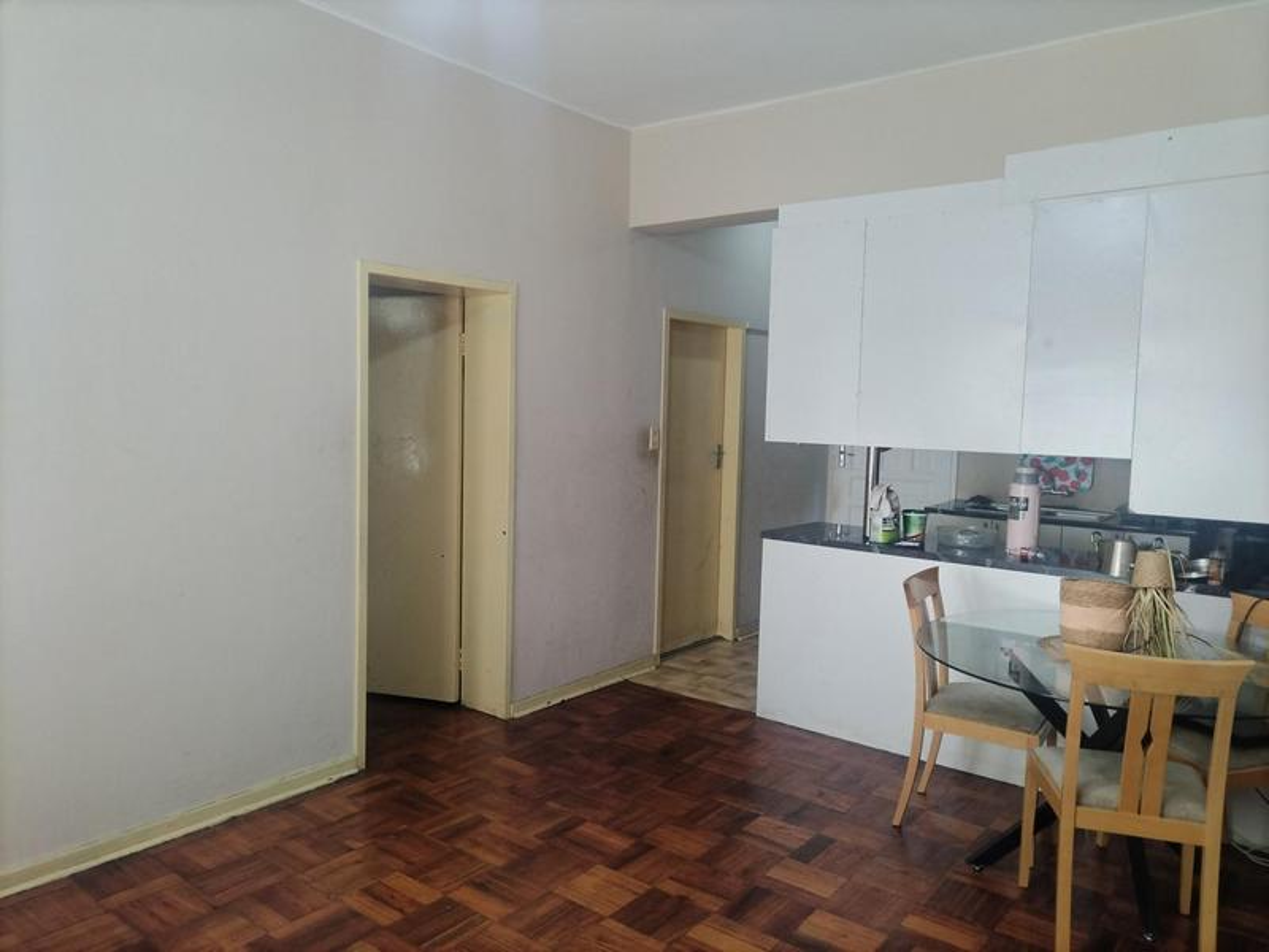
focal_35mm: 26
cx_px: 634
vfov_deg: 53.1
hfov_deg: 67.3
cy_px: 476
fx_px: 953
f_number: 1.8
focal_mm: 4.7
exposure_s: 1/100
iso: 676
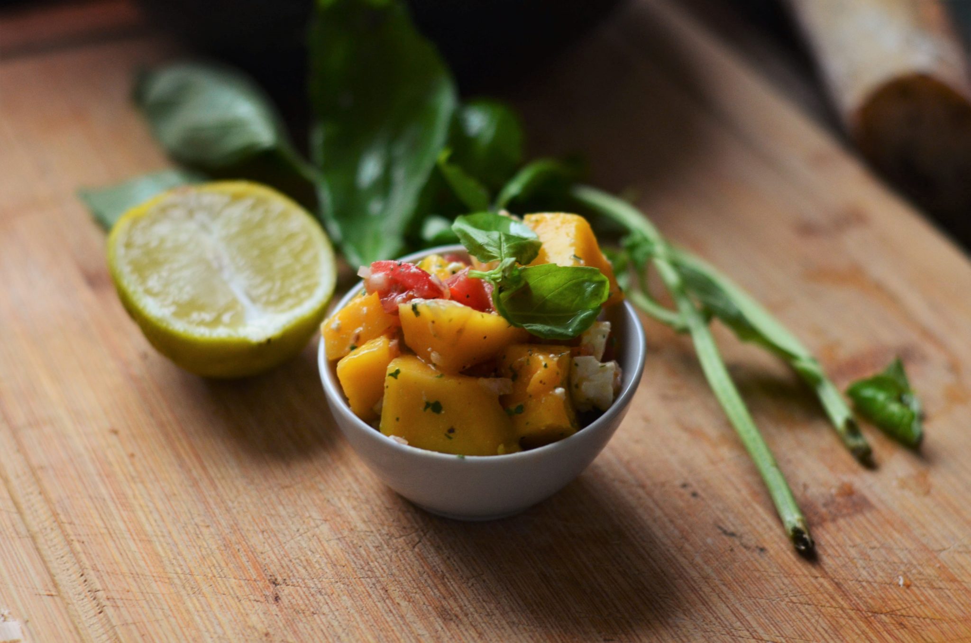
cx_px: 486
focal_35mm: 75
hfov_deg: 27.0
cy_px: 322
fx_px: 2019
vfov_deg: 18.1
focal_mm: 50
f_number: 3.2
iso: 800
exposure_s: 1/40
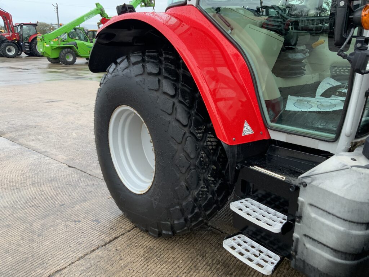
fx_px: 309
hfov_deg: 61.7
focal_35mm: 29
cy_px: 138
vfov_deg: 48.2
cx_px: 184
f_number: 1.8
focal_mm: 3
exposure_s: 1/131
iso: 16
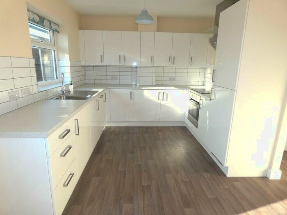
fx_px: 166
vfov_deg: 66.0
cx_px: 144
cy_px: 108
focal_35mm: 20
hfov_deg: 81.7
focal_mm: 3.6
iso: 80
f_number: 2.8
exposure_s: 1/200
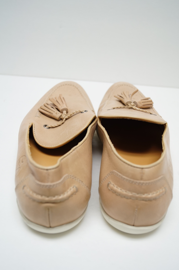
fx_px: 292
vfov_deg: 49.6
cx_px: 90
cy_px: 135
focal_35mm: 39
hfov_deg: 34.1
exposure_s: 1/60
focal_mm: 26
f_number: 4
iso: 400
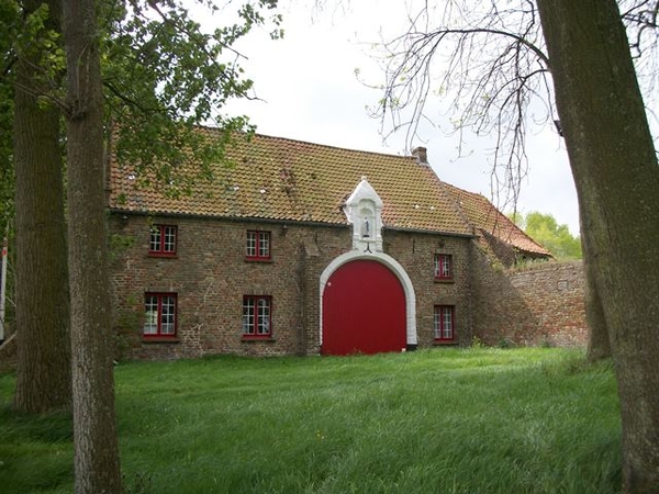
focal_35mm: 32
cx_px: 330
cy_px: 247
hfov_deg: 56.8
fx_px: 609
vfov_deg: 44.2
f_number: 2.9
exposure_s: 1/320
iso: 80
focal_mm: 5.7
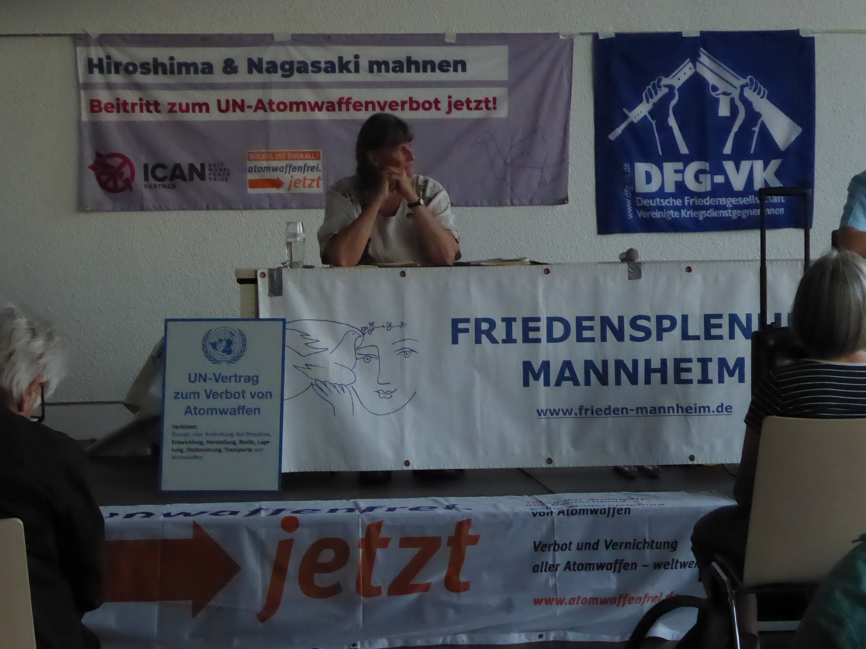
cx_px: 433
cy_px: 324
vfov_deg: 12.7
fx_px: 2927
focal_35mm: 117
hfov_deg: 16.8
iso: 1600
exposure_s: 1/80
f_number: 5.1
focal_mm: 19
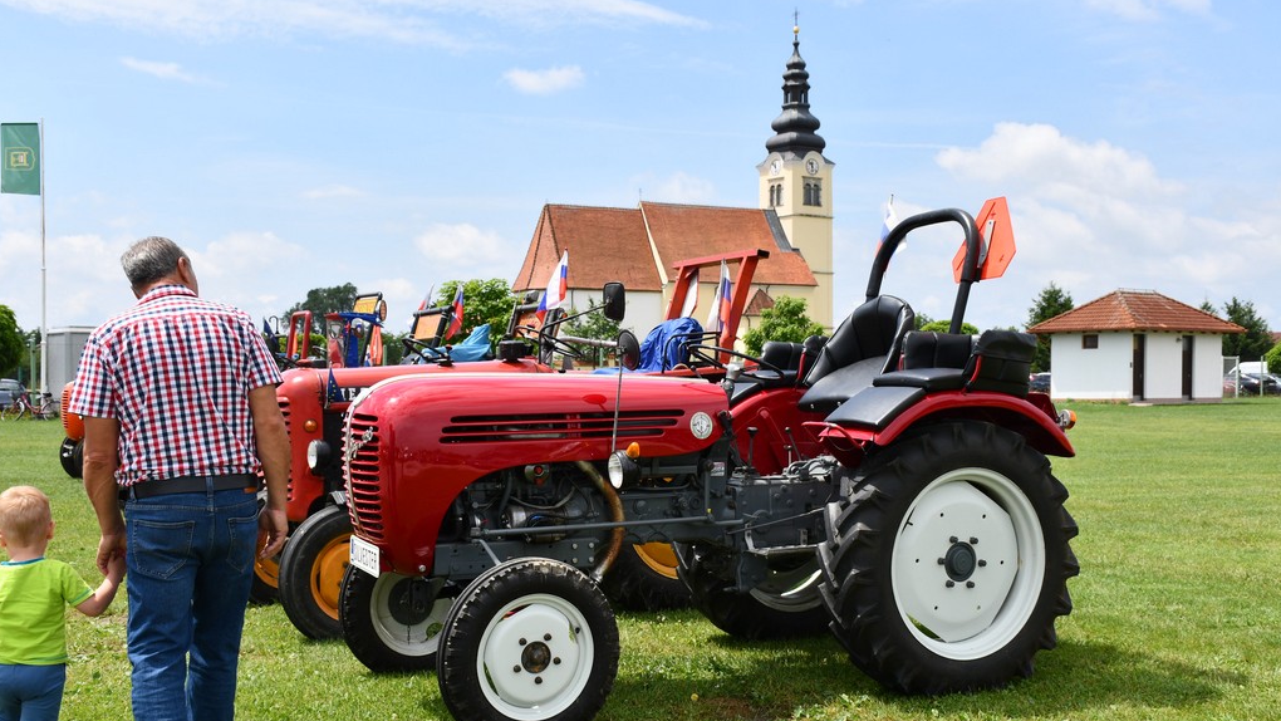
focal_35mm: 41
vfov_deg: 29.0
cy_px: 405
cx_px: 639
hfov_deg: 49.4
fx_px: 1393
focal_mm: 26
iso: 100
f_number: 8
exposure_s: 1/250
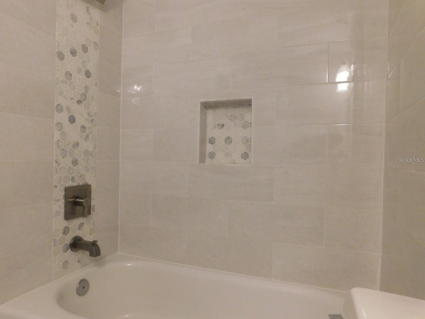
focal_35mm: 23
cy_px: 160
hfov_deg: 73.9
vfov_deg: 58.9
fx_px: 282
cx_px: 212
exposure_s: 1/25
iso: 400
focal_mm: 4
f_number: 3
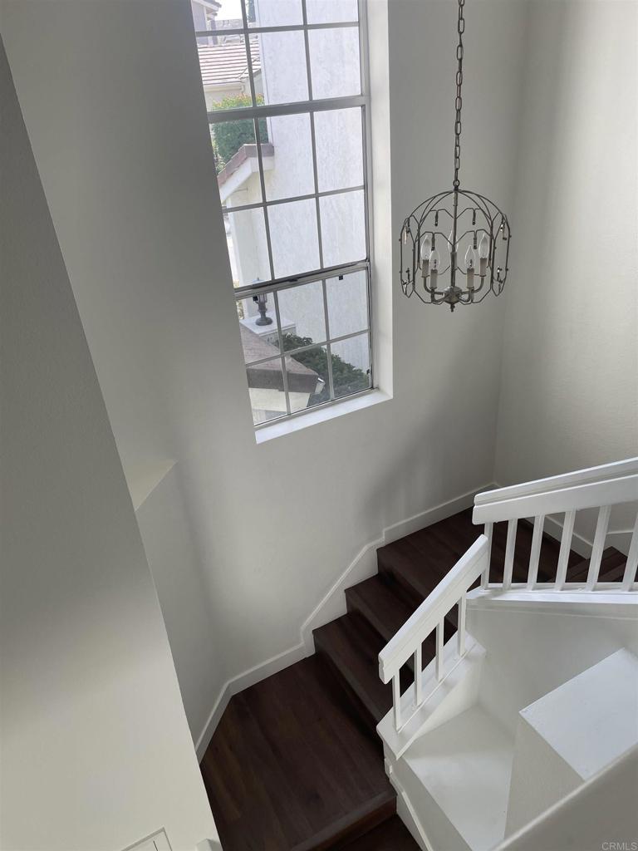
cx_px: 319
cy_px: 426
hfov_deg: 53.1
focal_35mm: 26
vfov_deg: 67.3
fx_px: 639
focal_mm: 4.2
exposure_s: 1/237
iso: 32
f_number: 1.6
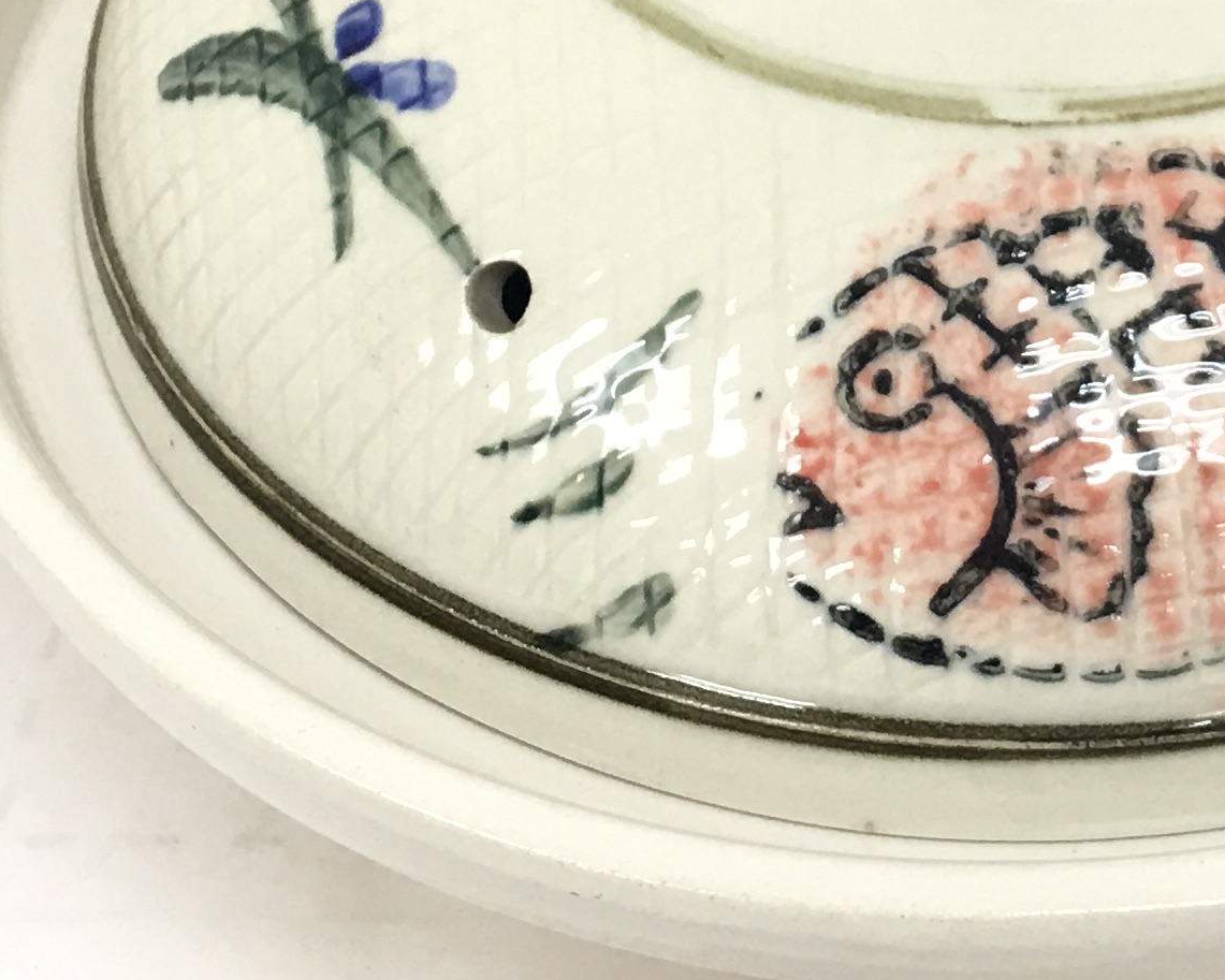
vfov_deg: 15.1
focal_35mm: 100
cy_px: -2
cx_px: 1095
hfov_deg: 18.9
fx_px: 3626
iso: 25
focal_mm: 4.15
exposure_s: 1/15
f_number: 2.2
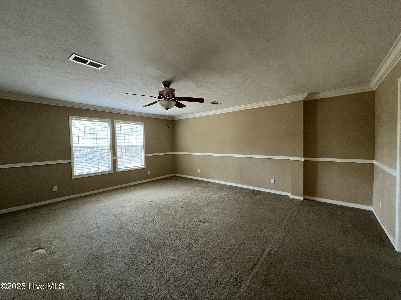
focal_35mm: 13
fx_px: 151
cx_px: 200
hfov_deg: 106.2
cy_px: 150
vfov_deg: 89.9
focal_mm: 1.57
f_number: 1.8
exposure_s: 1/60
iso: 320
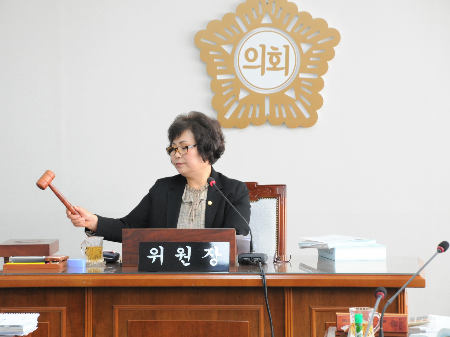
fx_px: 2022
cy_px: 168
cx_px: 204
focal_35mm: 156
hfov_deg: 12.7
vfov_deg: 9.5
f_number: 5.3
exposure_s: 1/50
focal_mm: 95
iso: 800
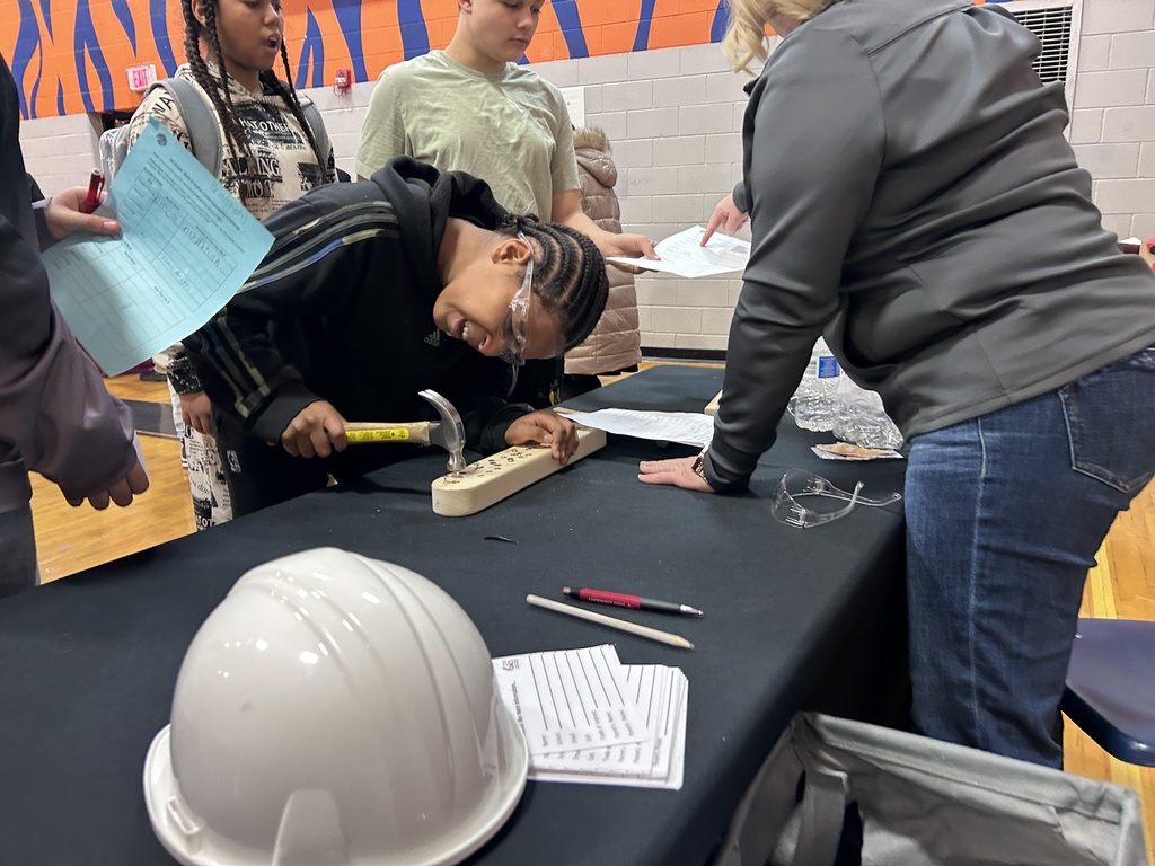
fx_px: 868
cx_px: 578
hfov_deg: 67.3
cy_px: 433
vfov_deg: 53.1
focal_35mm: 26
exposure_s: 1/60
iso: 250
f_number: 1.5
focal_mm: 5.7
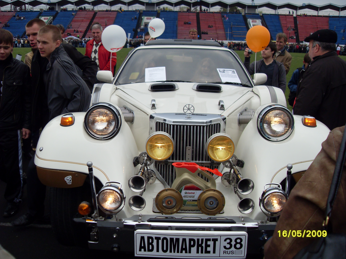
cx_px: 173
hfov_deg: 50.1
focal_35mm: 37
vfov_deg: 38.7
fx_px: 370
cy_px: 130
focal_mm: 6.3
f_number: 7
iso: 80
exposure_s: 1/250
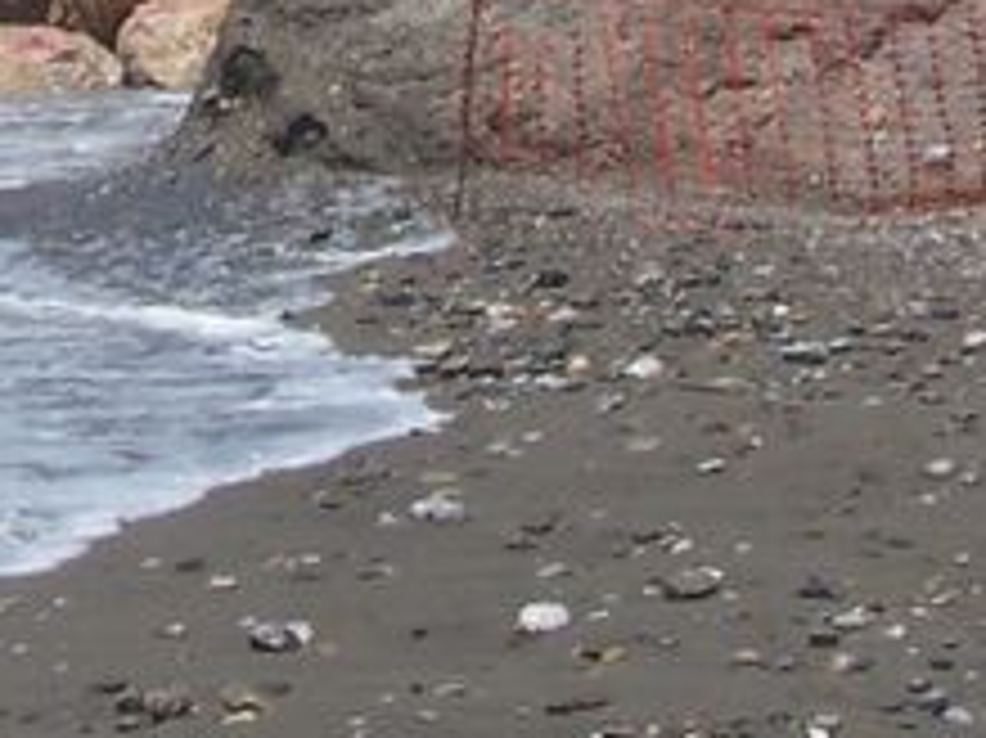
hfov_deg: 10.9
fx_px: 5067
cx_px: -149
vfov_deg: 8.1
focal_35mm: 178
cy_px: -414
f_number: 5.6
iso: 80
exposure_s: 1/750
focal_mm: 6.3
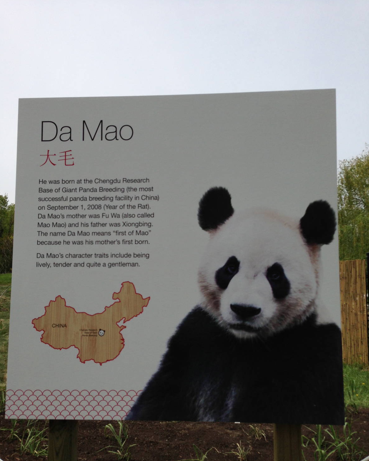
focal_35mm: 35
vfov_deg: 51.5
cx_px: 182
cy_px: 249
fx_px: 478
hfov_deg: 42.2
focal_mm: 4.13
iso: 50
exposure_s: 1/2584
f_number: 2.4
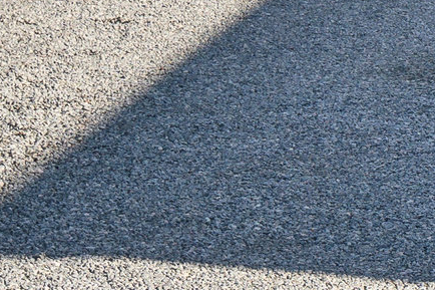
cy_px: -344
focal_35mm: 235
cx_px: 665
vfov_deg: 5.7
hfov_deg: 8.6
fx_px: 2838
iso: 200
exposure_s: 1/400
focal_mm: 34
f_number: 8
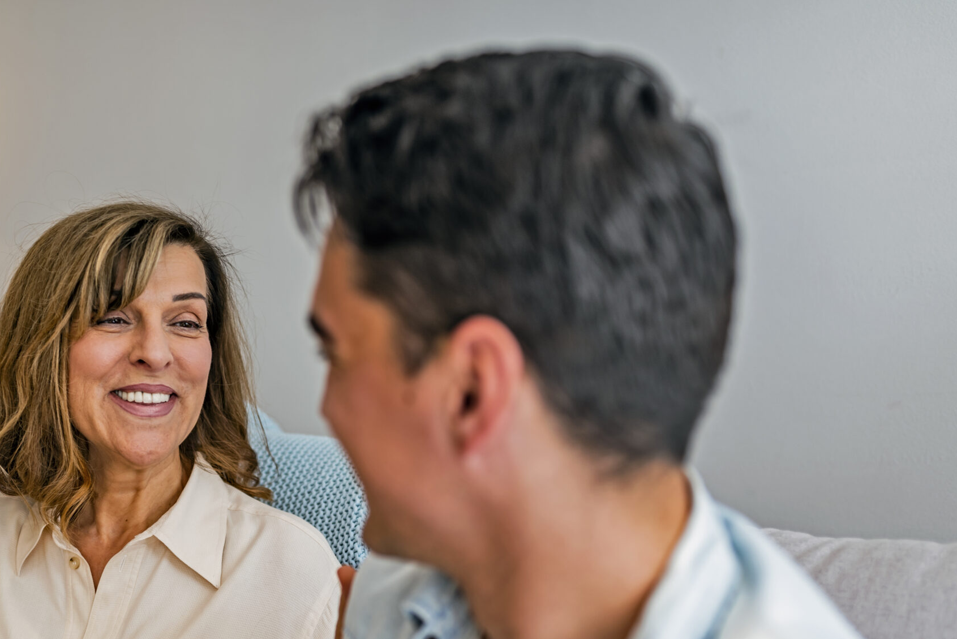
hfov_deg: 36.7
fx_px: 1409
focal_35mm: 53
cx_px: 255
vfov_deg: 25.2
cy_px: 479
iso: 100
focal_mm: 35
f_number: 2
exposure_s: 1/160
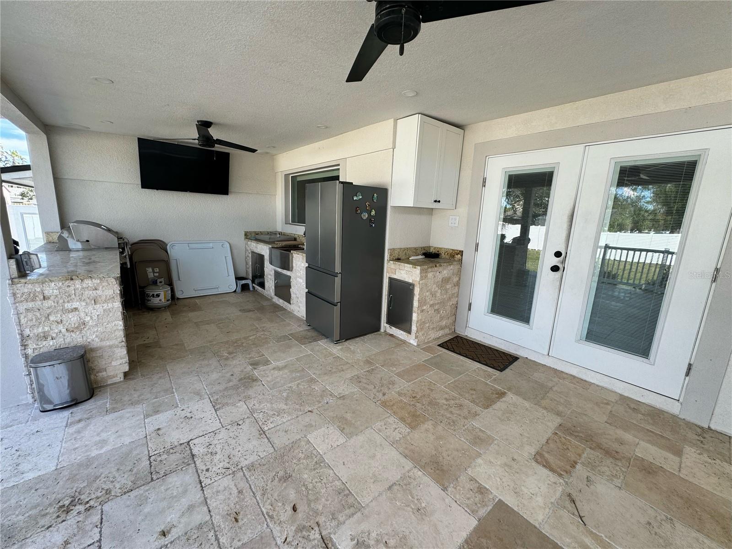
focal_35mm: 14
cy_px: 274
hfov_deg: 102.1
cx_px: 366
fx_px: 296
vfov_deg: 85.7
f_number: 2.2
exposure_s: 1/193
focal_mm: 2.22
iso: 40
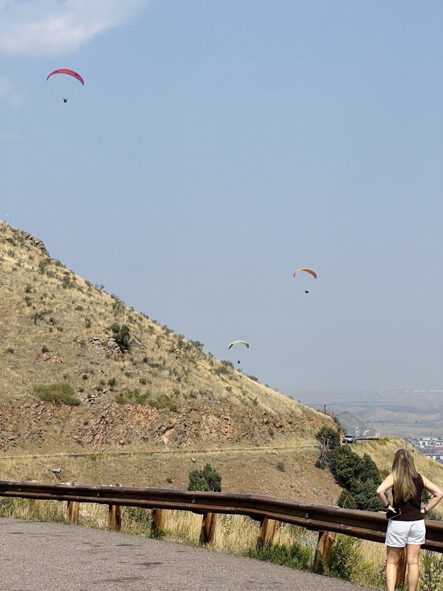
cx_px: 222
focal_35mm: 77
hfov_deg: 19.1
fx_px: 1314
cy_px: 296
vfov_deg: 25.3
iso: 32
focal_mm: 9
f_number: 2.8
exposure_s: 1/1179
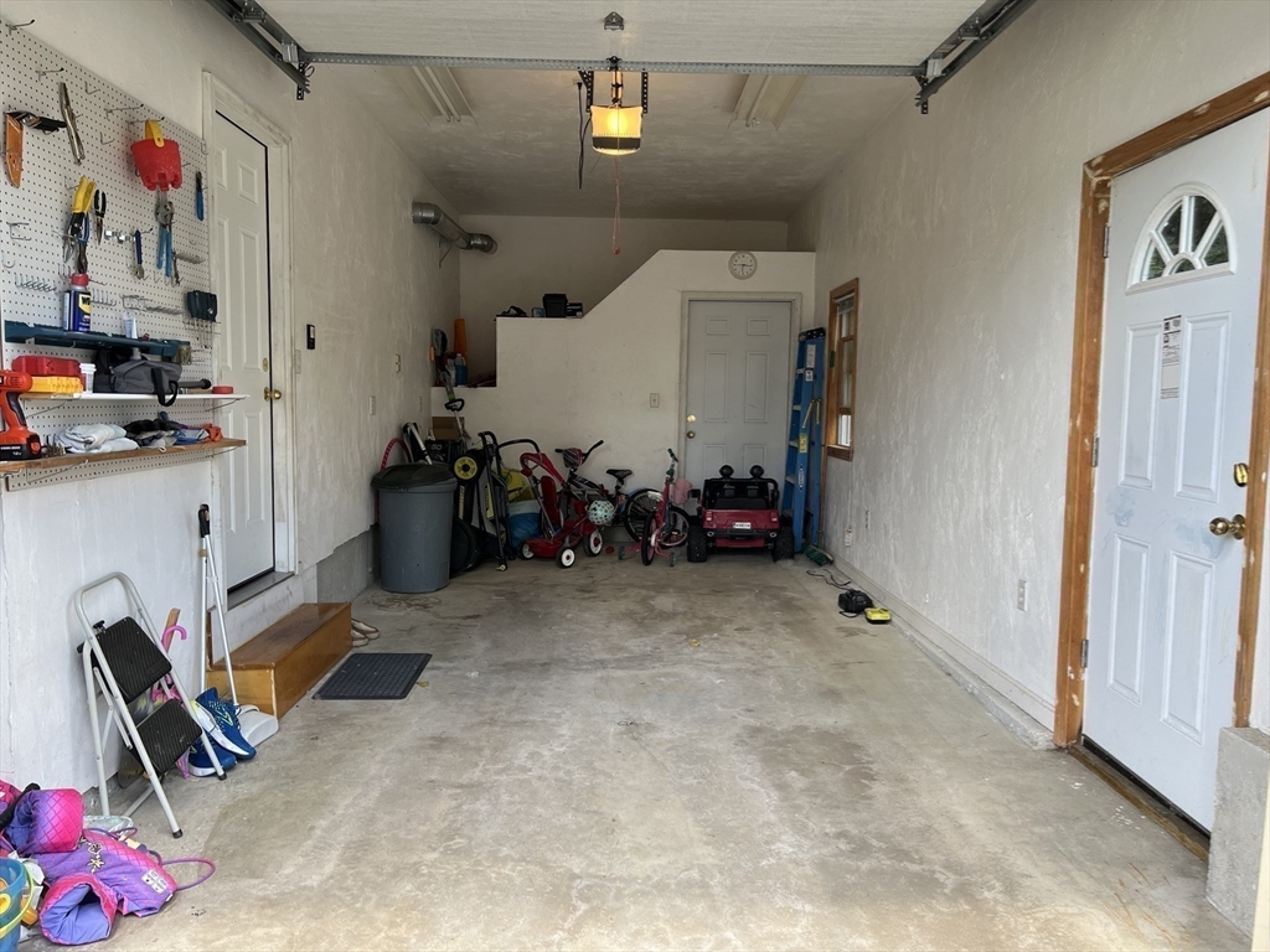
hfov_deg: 67.3
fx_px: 954
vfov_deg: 53.1
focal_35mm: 26
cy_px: 476
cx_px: 635
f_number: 1.5
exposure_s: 1/302
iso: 50
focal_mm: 5.7
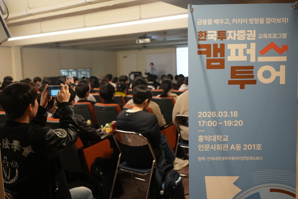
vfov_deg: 37.9
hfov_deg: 54.4
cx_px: 149
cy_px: 100
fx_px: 290
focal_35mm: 35
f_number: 4
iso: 4000
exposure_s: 1/160
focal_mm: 35
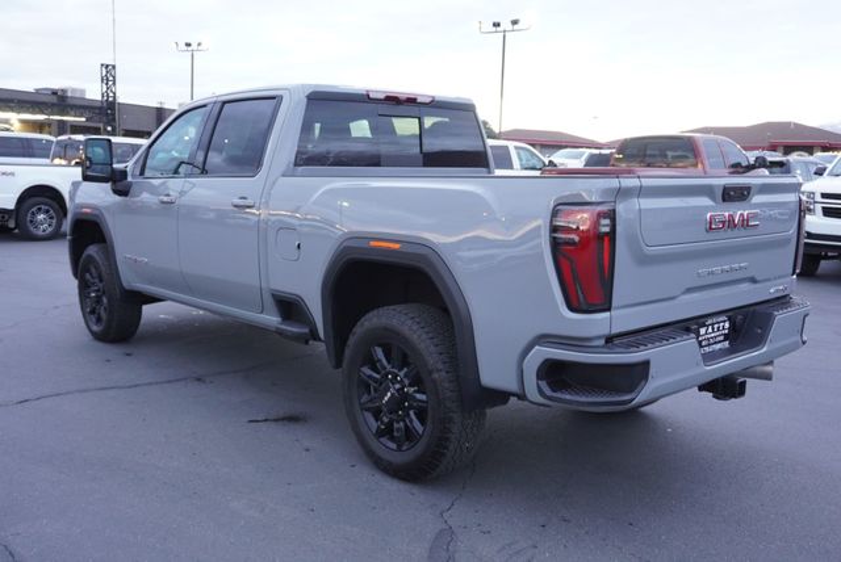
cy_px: 281
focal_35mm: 34
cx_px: 420
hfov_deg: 55.1
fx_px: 807
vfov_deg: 38.4
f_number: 4
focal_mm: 23
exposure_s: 1/60
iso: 640
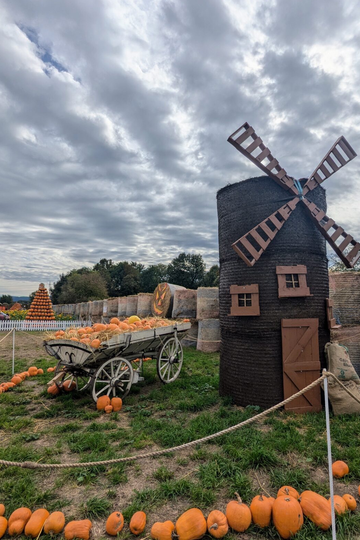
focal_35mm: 19
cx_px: 203
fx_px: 285
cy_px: 276
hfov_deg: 64.3
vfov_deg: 86.9
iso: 51
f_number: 2.2
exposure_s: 1/4000
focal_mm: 2.35
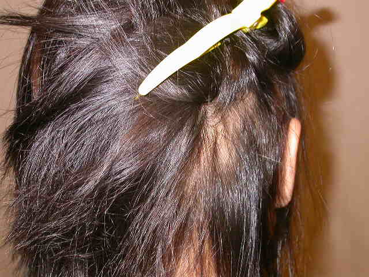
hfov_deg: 29.8
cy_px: 138
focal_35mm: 65
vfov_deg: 22.6
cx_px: 184
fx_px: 693
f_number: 3.2
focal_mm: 13.5
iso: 100
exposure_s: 1/60.3
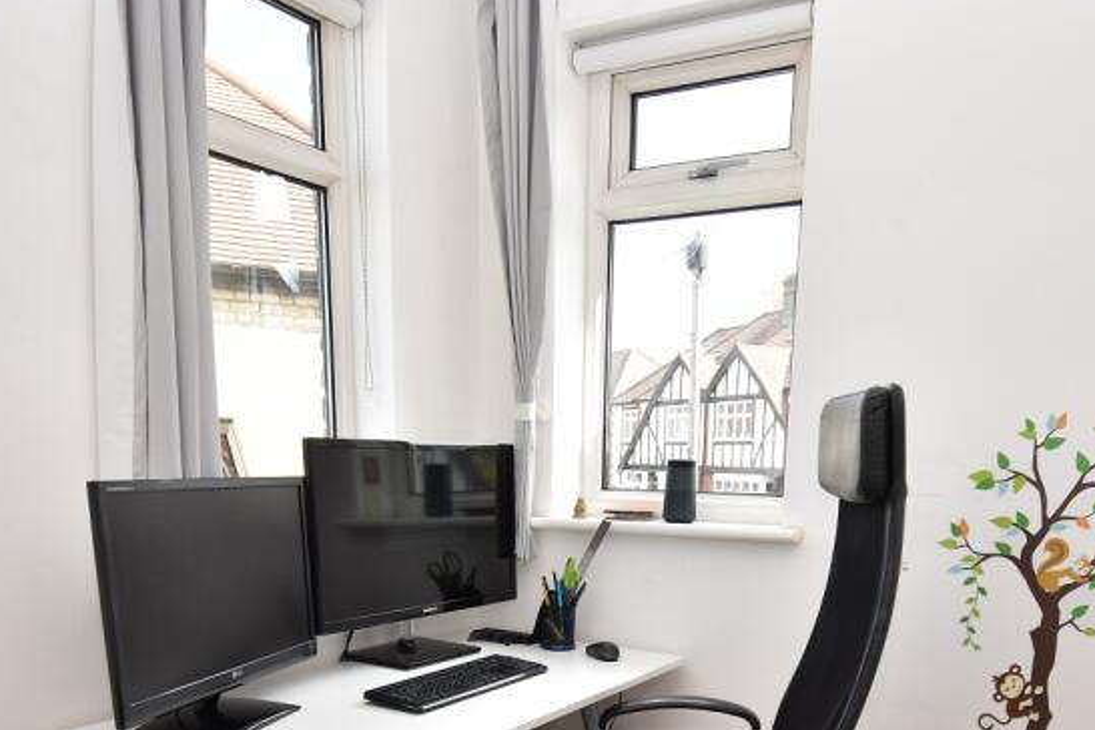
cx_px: 582
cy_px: 662
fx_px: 941
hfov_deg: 60.3
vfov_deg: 39.3
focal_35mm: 31
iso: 100
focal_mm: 11
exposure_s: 1/80
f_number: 4.8
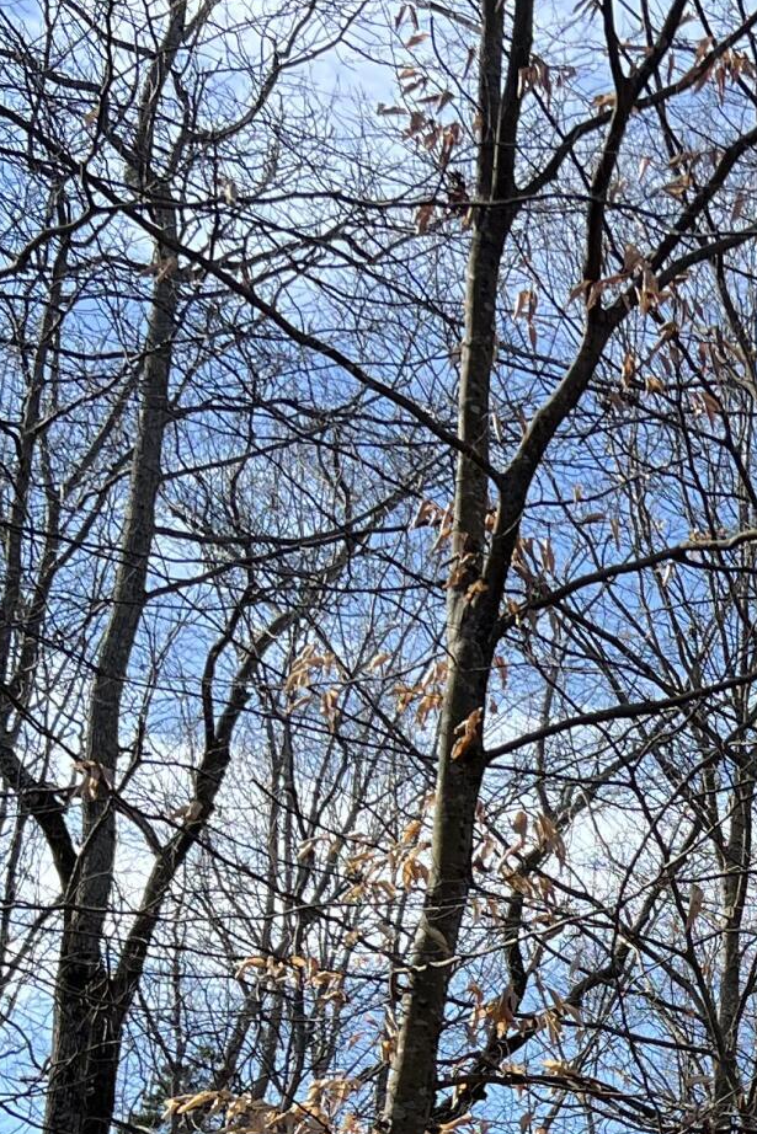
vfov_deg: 21.7
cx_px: 1295
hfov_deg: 14.0
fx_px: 2774
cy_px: 1293
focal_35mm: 88
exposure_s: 1/1869
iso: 50
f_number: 1.5
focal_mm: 5.7
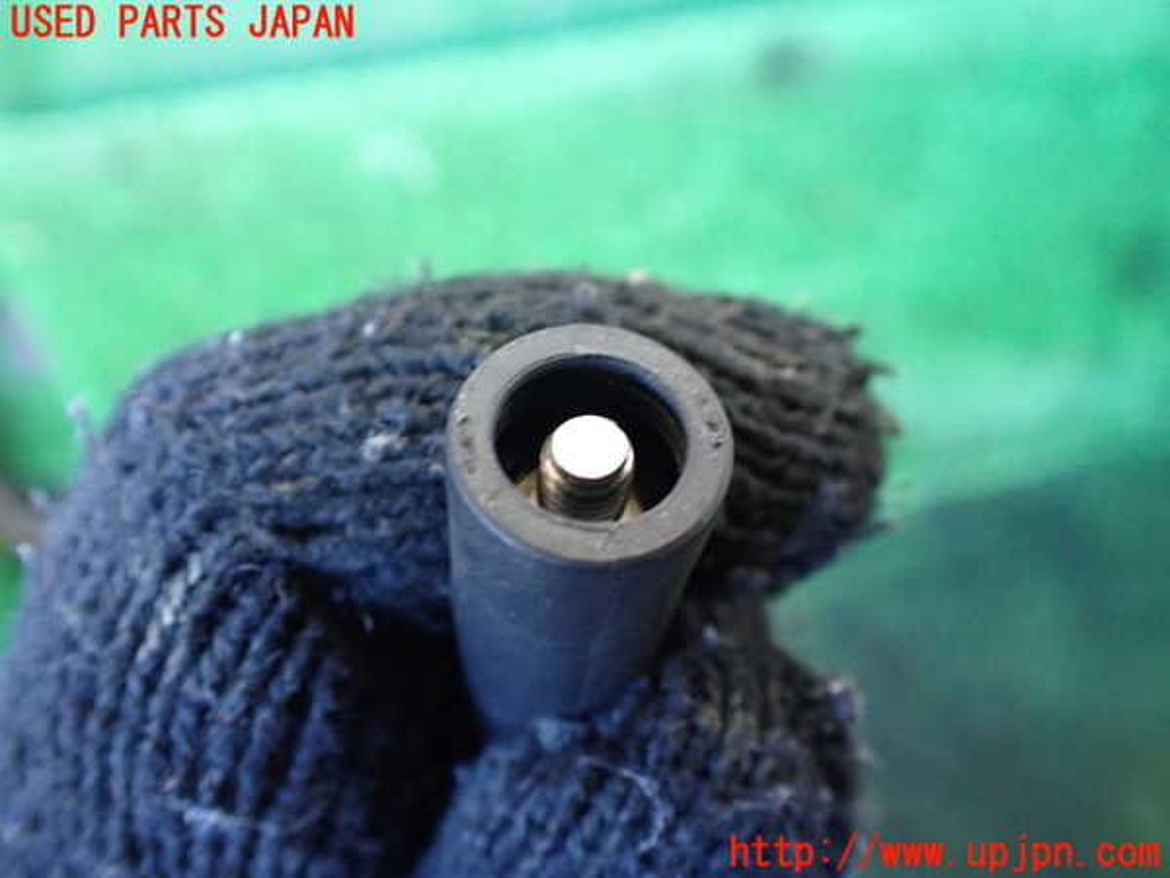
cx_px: 585
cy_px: 439
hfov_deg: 60.0
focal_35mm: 30
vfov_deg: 46.8
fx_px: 1014
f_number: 2.3
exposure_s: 1/40
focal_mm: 5.4
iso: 800
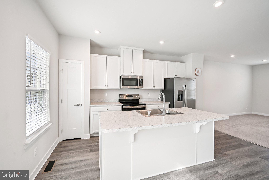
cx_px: 134
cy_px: 90
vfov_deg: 73.7
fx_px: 120
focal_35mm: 16
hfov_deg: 96.7
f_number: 8
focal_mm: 16
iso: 400
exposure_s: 1/50
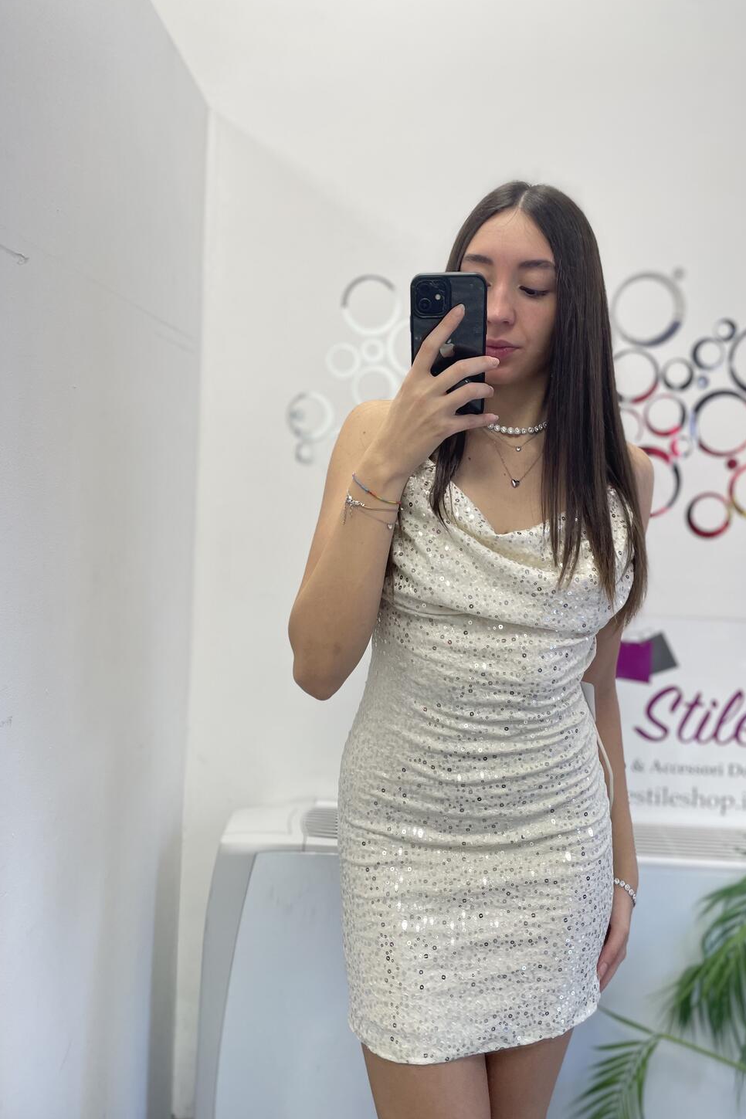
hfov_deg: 46.4
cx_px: 404
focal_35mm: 28
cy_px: 549
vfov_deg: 65.5
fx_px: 870
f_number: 1.6
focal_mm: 4.2
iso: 64
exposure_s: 1/100
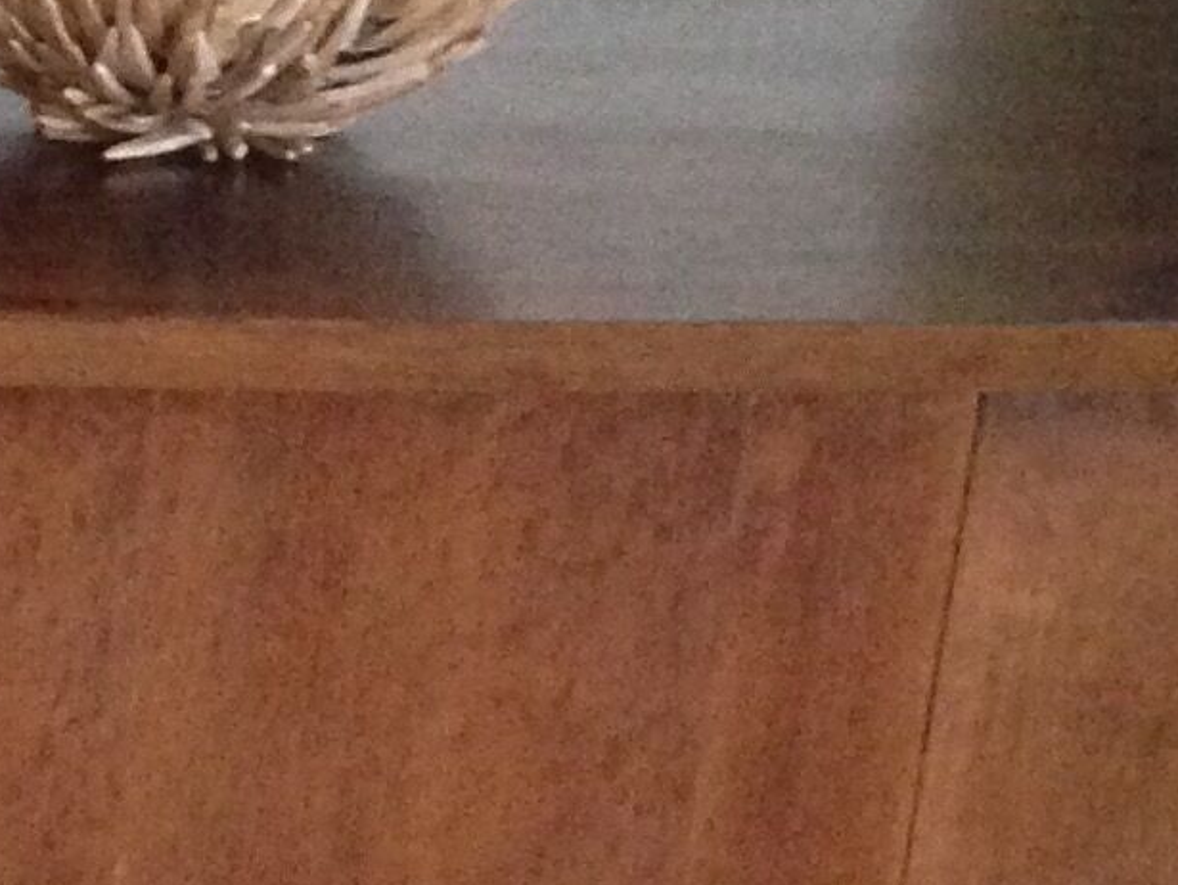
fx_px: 5959
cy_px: 1492
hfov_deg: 11.0
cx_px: -364
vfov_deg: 8.2
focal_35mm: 175
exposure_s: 1/20
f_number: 2.4
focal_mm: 4.12
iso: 400
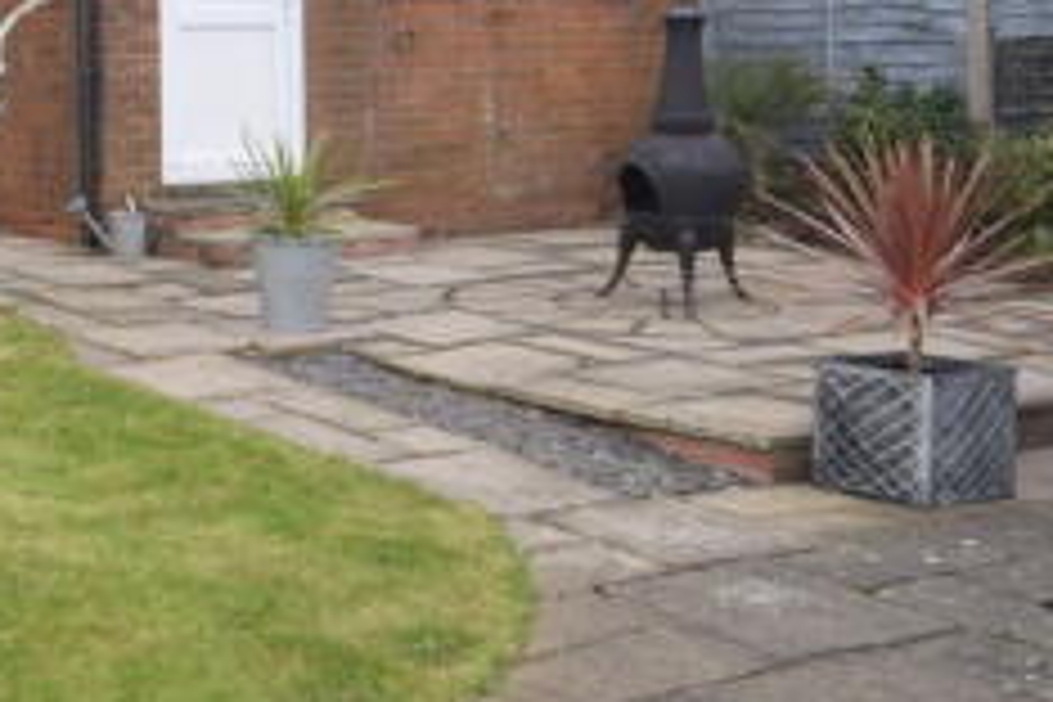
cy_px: 187
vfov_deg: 19.0
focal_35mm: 71
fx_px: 2088
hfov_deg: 26.0
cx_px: -128
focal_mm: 17
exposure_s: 1/125
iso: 160
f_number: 5.6
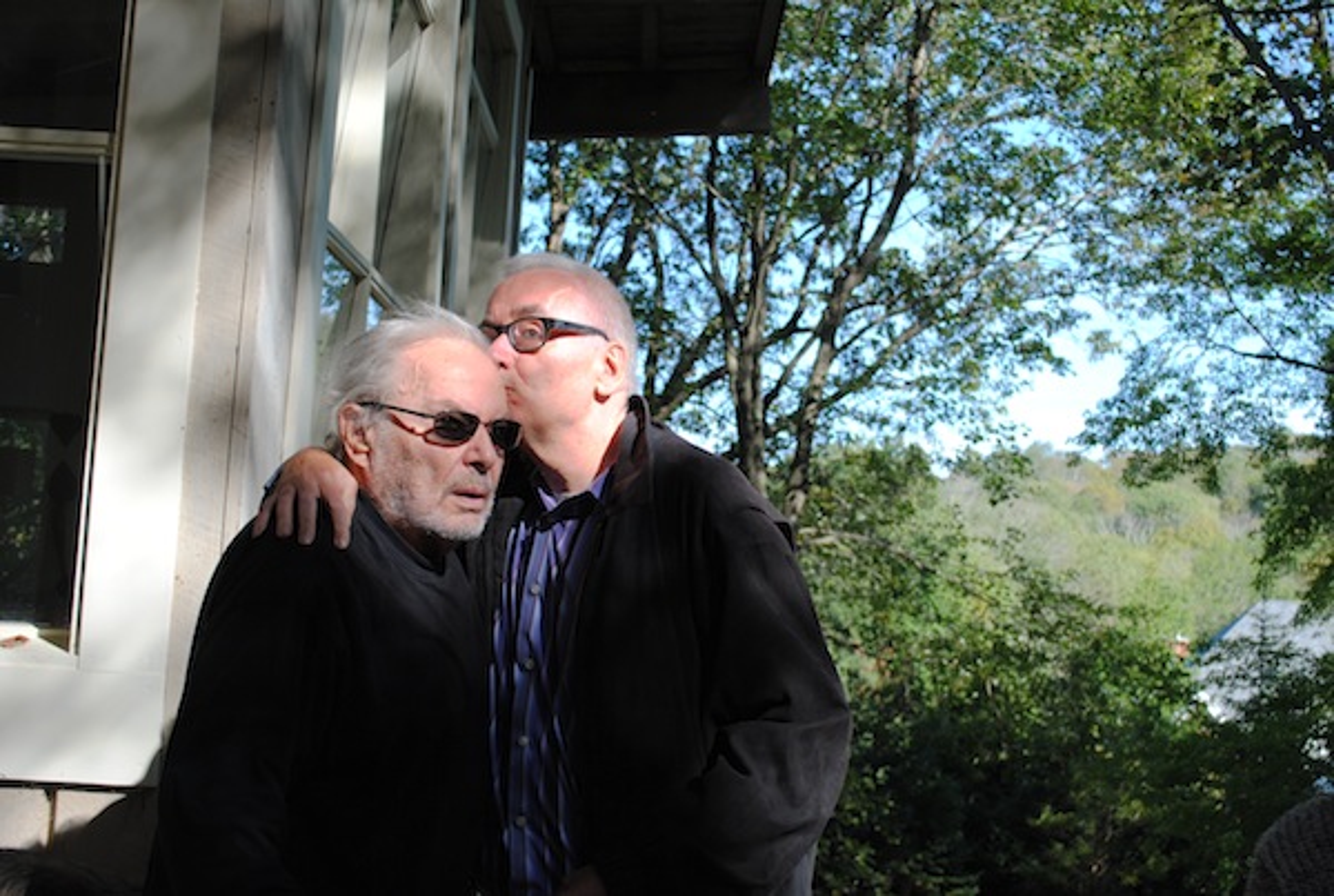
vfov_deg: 28.2
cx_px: 667
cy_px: 448
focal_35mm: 48
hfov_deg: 41.0
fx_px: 1783
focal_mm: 32
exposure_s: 1/125
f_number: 5.6
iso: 100
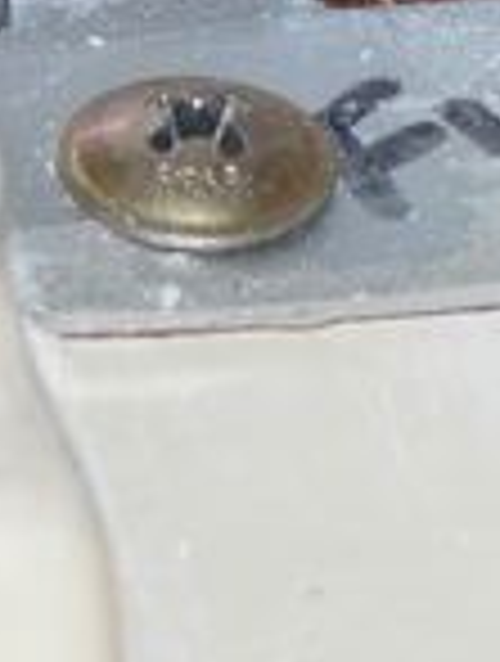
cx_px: 685
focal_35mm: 829
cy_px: 198
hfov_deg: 1.8
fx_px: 15897
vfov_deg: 2.4
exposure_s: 1/125
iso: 100
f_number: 4
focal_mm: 48.5
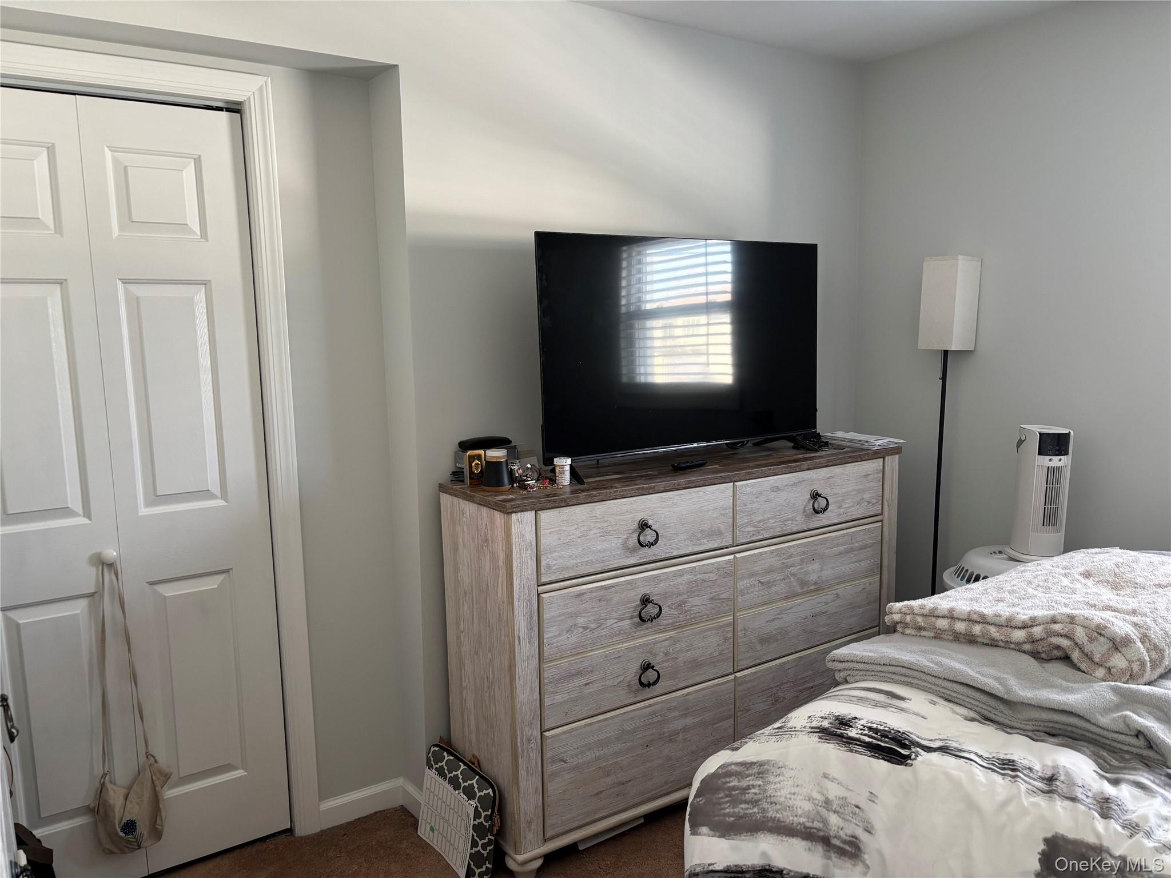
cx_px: 586
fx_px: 880
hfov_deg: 67.3
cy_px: 439
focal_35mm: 26
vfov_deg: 53.1
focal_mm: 5.96
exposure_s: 1/66
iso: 125
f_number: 1.6
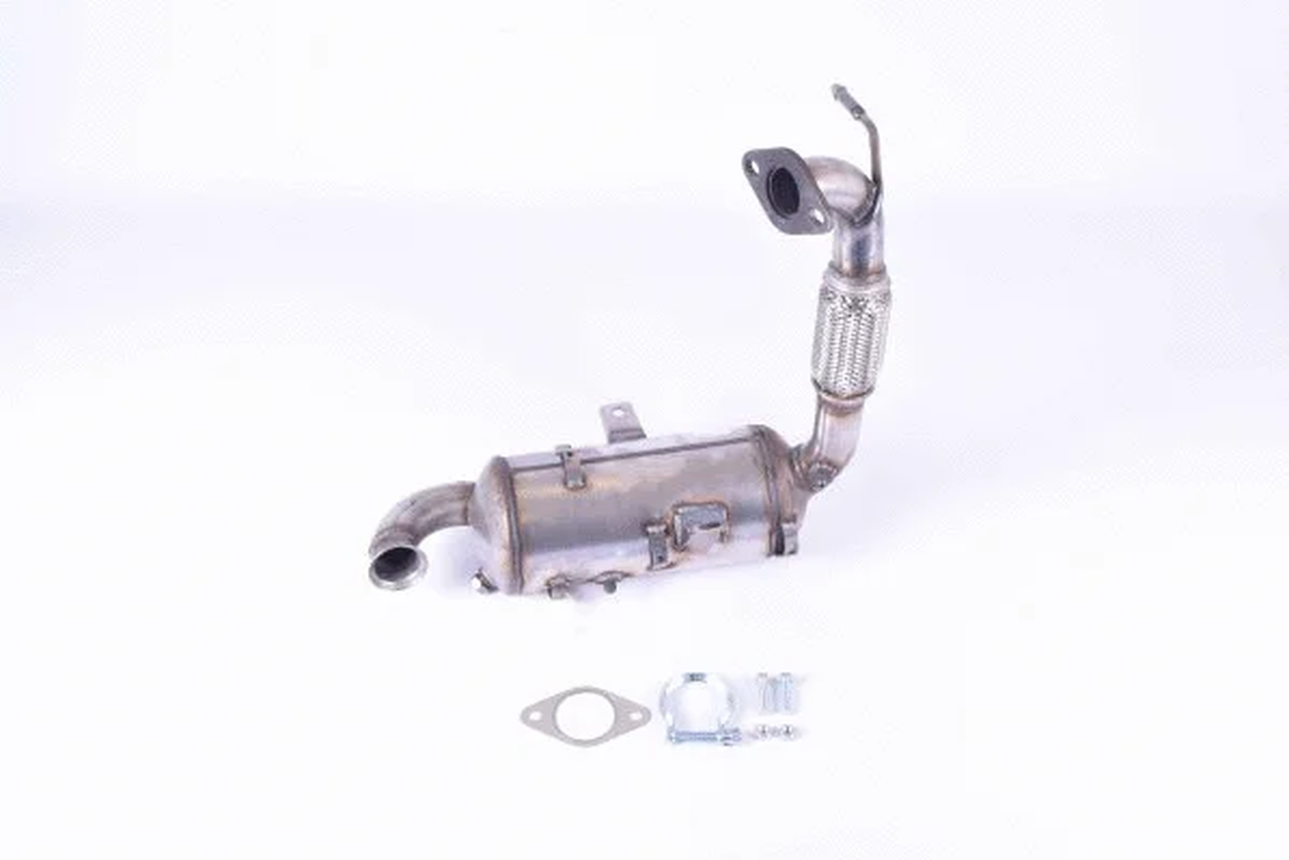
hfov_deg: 42.3
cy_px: 430
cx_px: 644
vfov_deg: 29.0
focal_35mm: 46
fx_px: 1665
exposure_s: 1/80
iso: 400
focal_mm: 31
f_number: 16
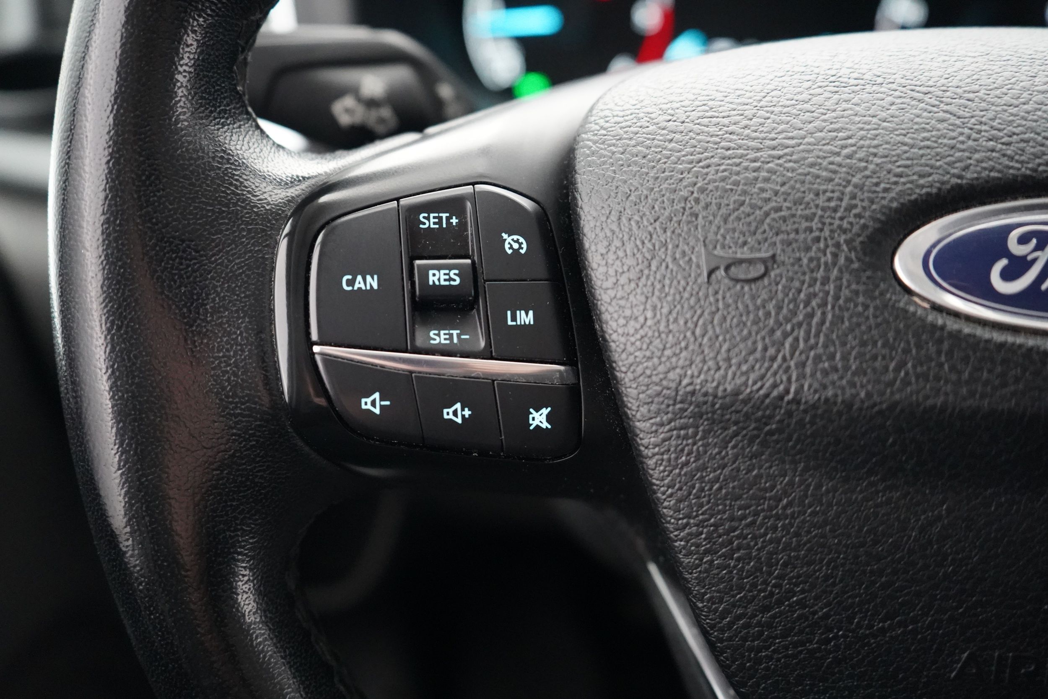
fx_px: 902
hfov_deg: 60.3
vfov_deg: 42.3
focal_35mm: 31
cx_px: 524
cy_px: 350
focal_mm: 31
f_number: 4
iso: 12800
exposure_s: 1/40
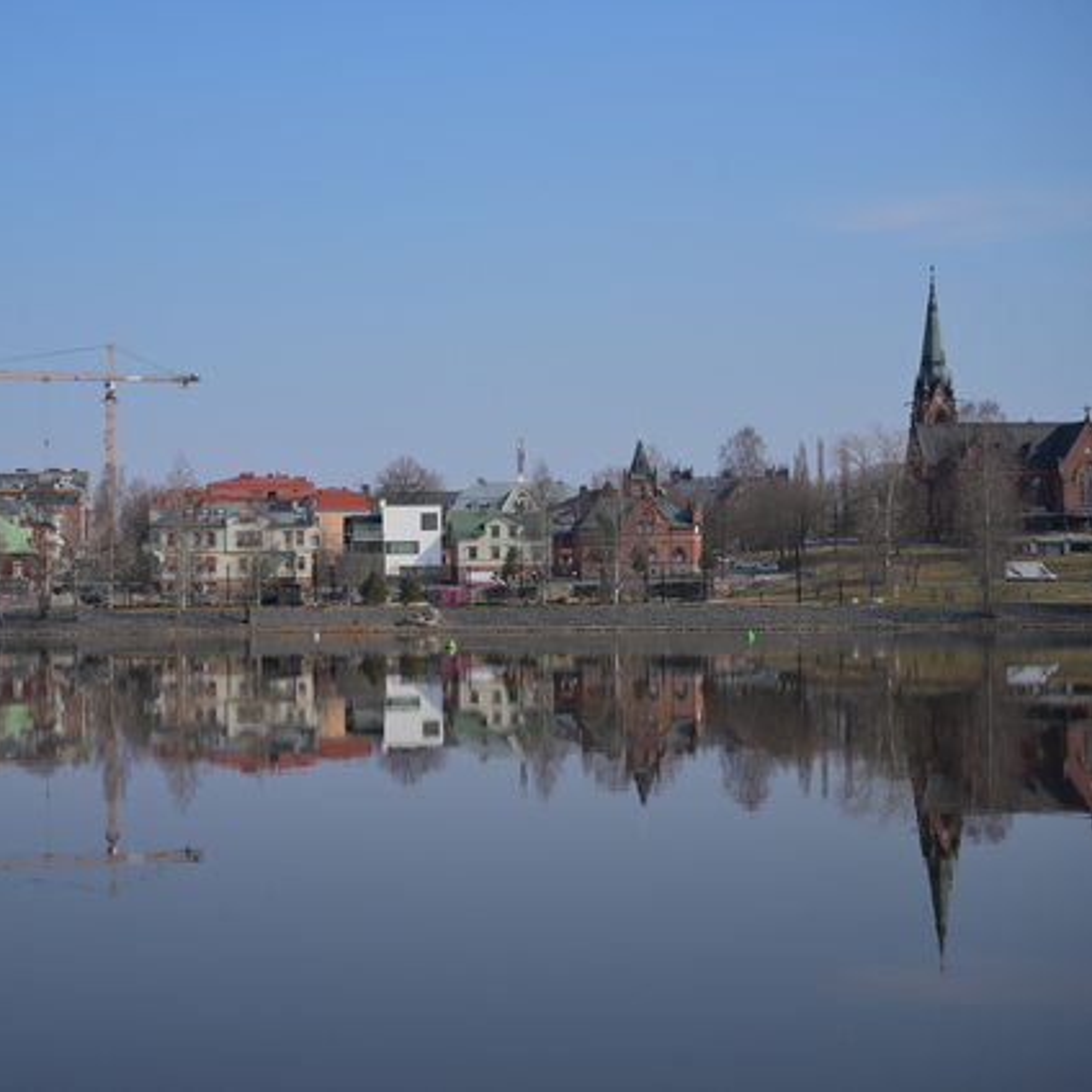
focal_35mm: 59
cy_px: 545
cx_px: 322
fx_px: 2106
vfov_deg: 29.1
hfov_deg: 28.8
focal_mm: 46
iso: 100
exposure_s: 1/800
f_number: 5.6
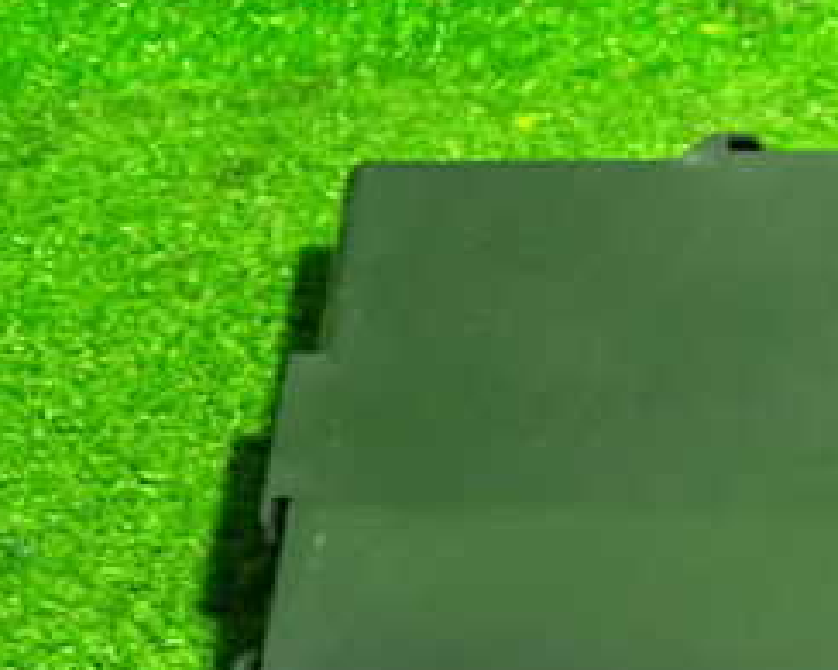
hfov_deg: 25.2
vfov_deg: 20.9
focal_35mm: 72
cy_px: 588
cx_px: 835
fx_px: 1785
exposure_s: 1/30
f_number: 2.3
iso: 640
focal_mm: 5.4
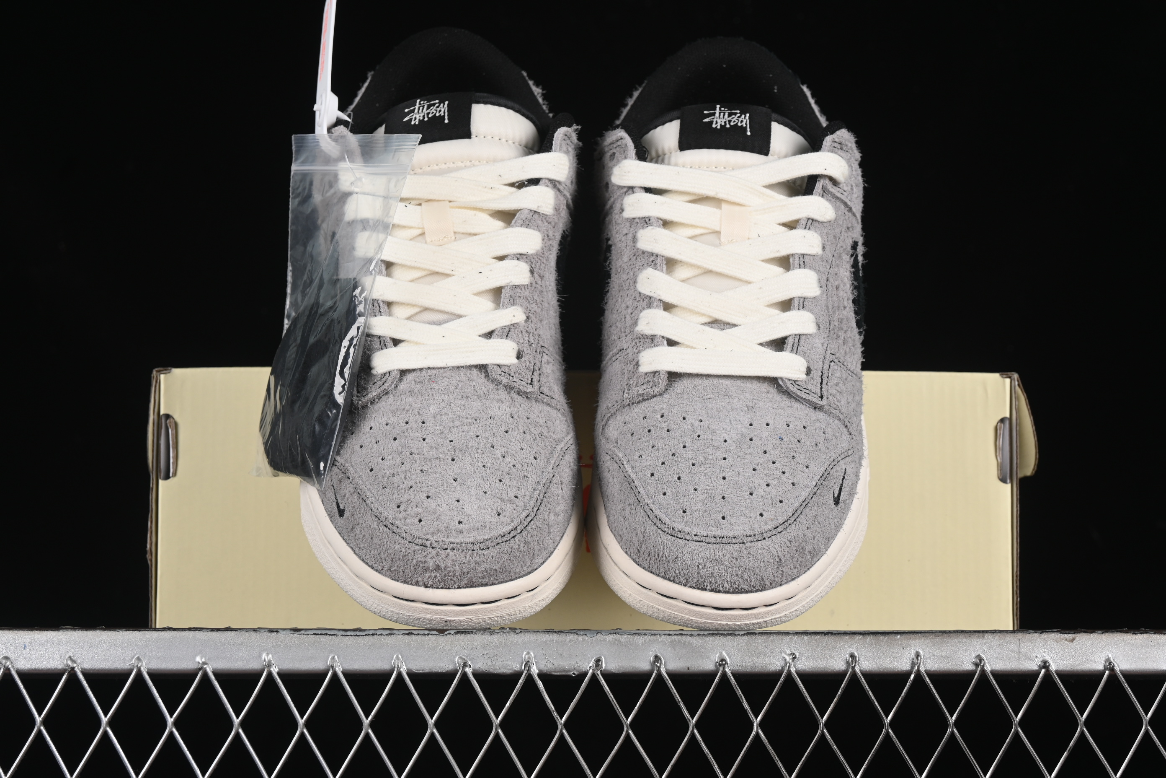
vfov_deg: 18.2
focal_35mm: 75
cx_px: 583
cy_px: 389
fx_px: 2429
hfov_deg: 27.0
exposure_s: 1/80
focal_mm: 50
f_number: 8
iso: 160
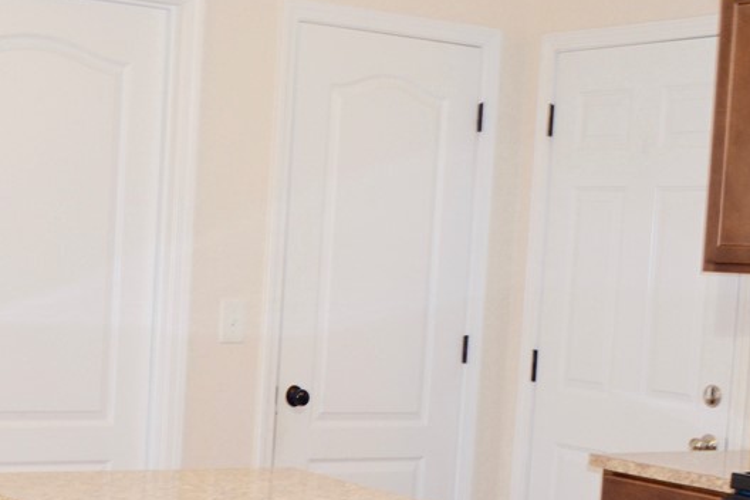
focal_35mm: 74
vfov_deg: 18.3
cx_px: 214
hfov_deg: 27.1
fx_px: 1542
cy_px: 384
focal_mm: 24
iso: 400
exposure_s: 1/25
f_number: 4
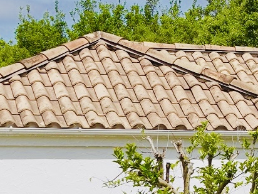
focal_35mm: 198
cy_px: 54
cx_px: 654
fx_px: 1479
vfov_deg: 7.5
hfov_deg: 8.9
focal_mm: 27
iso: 100
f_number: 8
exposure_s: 1/500
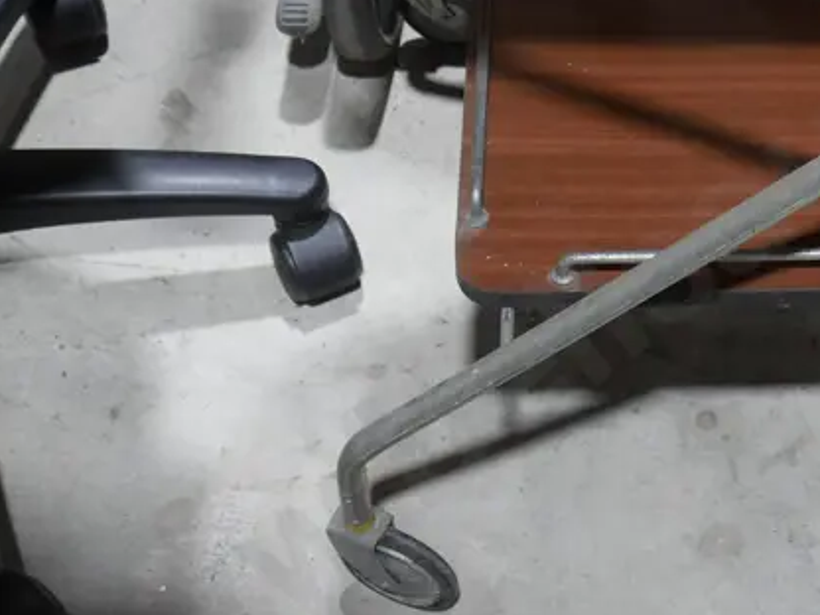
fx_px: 1635
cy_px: 150
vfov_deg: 21.1
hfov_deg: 26.5
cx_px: 834
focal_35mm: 69
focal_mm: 14
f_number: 5
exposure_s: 1/60
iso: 500
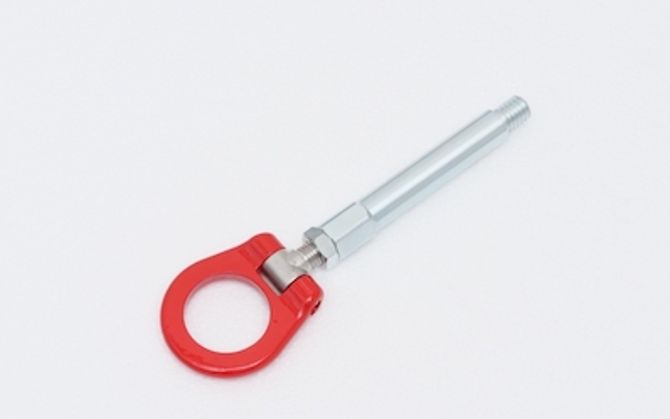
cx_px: 335
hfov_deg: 16.1
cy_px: 244
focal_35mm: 130
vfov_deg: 10.1
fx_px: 2374
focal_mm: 61
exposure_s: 1/160
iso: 800
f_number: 11
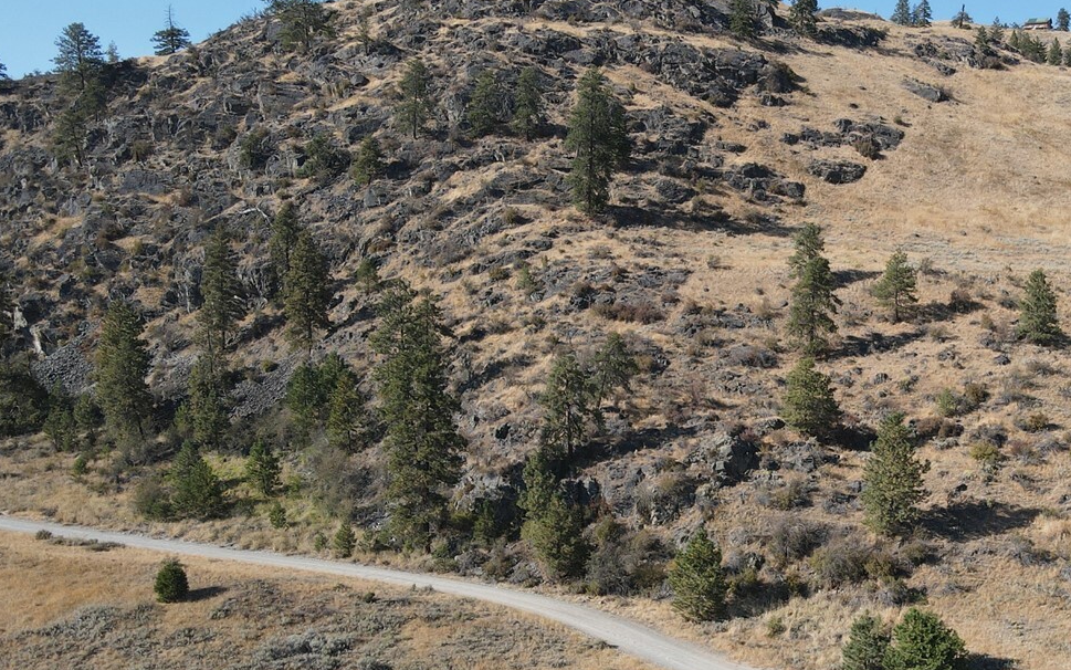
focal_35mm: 42
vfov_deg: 30.3
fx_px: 1226
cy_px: 460
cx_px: 842
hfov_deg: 45.1
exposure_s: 1/500
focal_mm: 4.5
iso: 100
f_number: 2.8
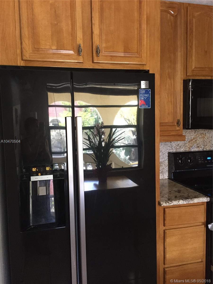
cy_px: 142
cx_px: 106
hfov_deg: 48.2
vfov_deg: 61.7
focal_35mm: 29
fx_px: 238
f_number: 2.2
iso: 200
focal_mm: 4.15
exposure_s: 1/30
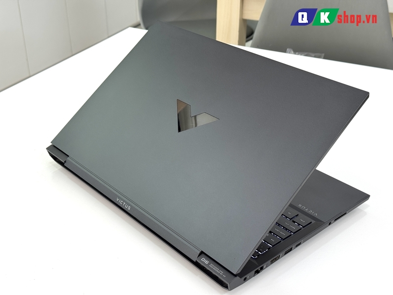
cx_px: 196
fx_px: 545
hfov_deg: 39.7
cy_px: 148
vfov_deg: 30.3
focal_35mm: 48
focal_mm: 6.76
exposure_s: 1/155
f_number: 1.78
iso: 100
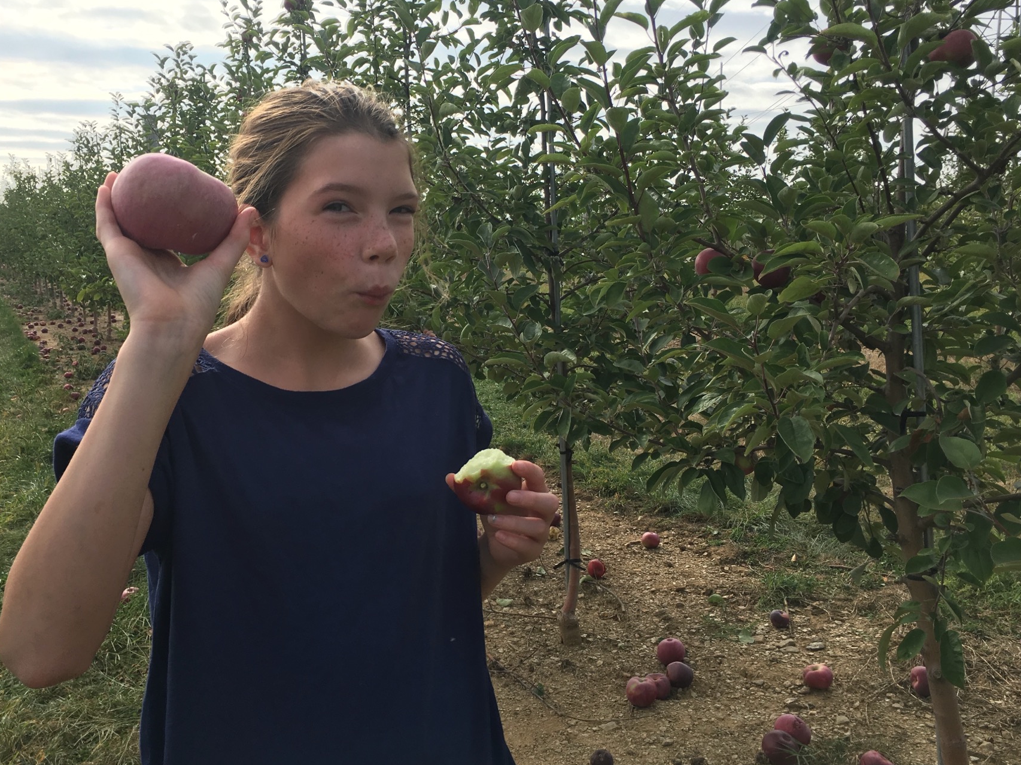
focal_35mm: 34
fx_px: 1003
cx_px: 459
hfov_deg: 53.9
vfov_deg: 41.7
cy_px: 337
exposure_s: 1/884
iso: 25
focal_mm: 4.15
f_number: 2.2
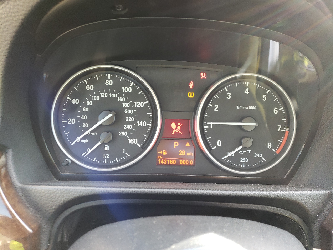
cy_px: 125
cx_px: 166
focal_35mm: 26
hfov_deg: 67.3
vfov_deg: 53.1
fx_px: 250
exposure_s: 1/50
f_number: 1.5
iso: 87
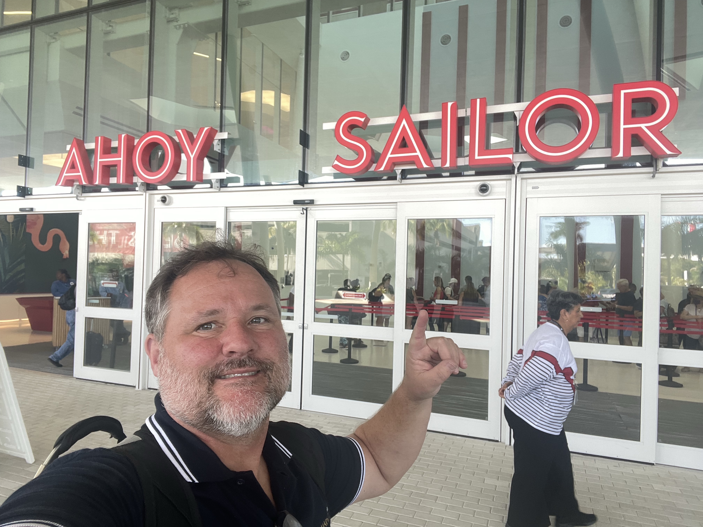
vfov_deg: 58.9
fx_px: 467
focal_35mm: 23
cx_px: 352
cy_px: 264
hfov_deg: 73.9
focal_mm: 2.71
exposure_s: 1/121
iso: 64
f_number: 2.2
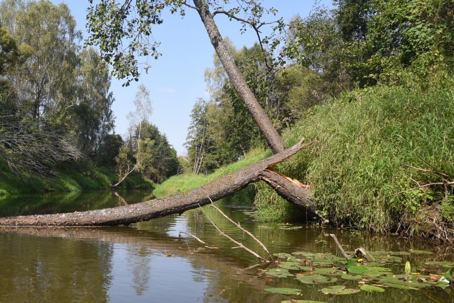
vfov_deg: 33.4
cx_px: 162
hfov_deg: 47.9
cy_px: 172
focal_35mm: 40
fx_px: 504
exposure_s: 1/125
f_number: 10
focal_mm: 31
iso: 160
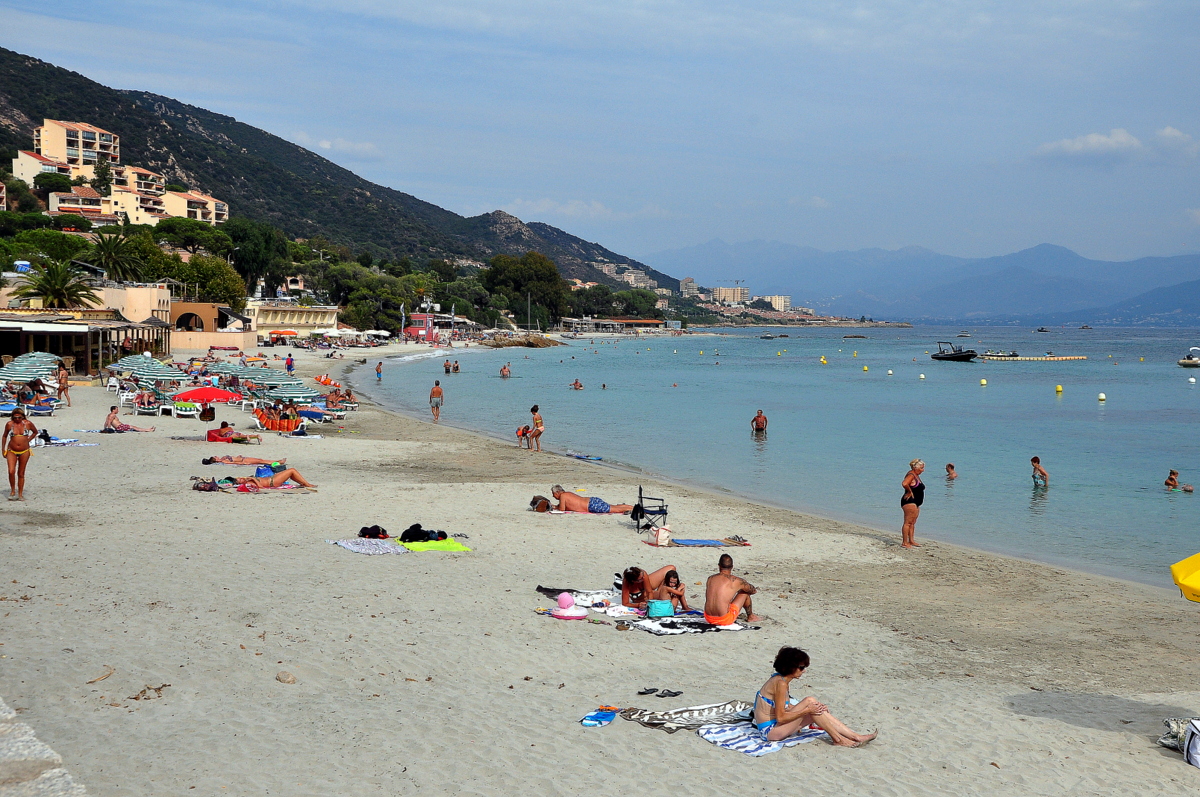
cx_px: 600
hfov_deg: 41.2
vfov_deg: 28.0
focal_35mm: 48
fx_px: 1598
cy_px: 398
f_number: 11
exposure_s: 1/500
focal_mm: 32
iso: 400
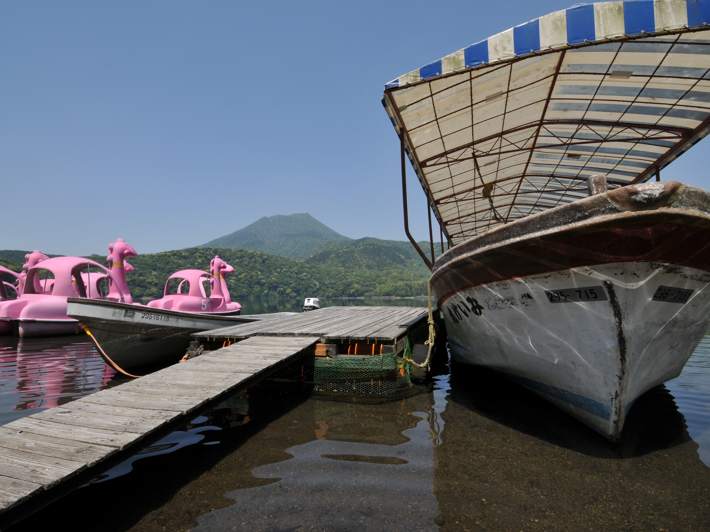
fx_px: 349
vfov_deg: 74.7
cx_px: 332
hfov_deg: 90.9
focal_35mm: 17
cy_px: 256
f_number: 11
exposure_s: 1/320
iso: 200
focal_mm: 10
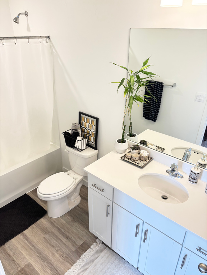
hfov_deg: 53.1
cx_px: 104
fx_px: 207
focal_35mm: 26
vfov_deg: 67.3
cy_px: 138
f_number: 1.6
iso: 125
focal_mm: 5.96
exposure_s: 1/60
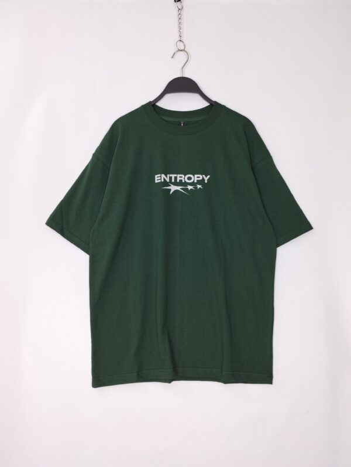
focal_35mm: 28
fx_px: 378
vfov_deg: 63.4
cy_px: 234
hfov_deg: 49.9
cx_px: 176
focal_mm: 4.27
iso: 100
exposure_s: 1/15
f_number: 1.8
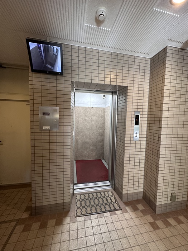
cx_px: 94
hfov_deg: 85.7
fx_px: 101
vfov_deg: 102.1
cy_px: 126
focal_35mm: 14
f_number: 2.2
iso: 400
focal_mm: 2.22
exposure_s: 1/60
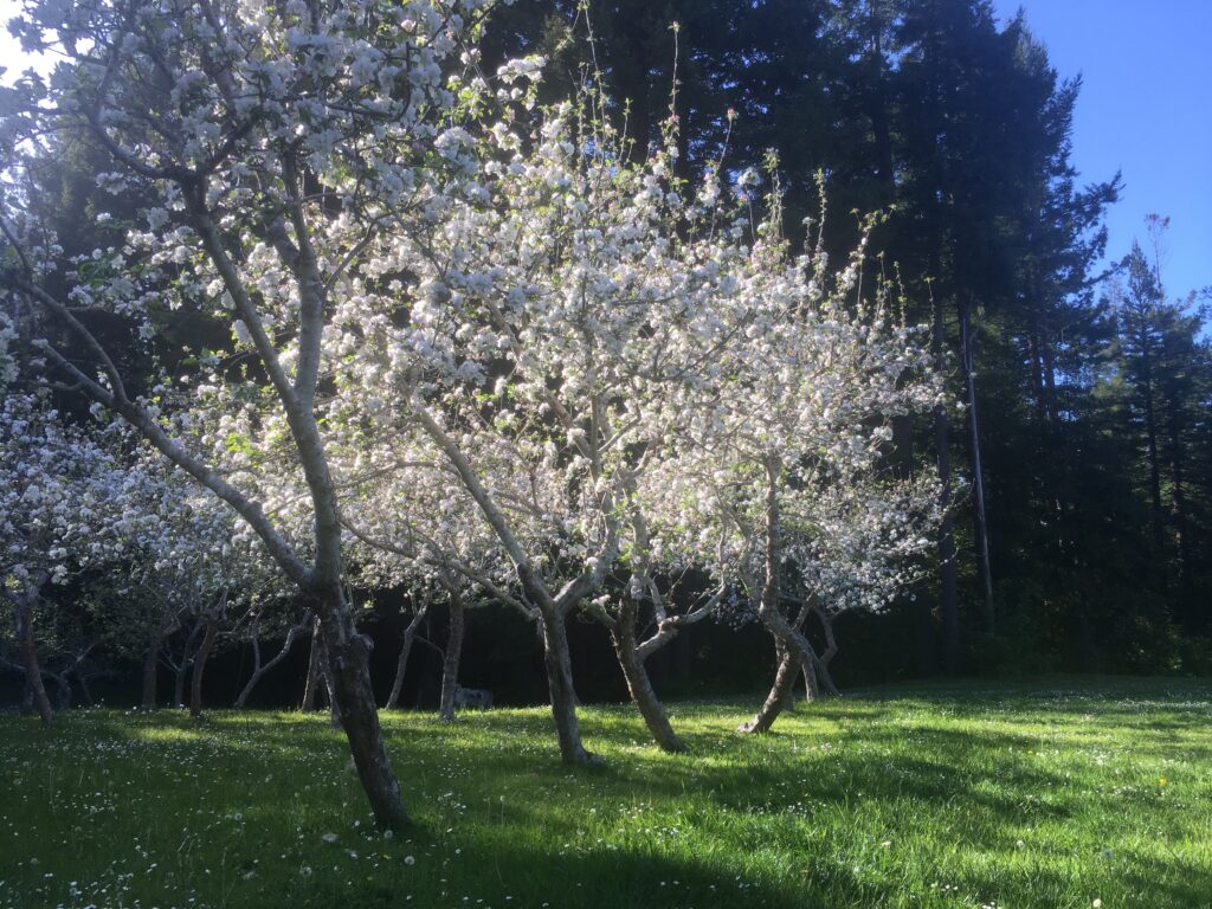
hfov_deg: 61.7
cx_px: 606
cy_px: 454
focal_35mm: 29
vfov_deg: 48.2
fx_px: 1015
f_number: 2.2
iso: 25
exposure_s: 1/466
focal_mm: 4.15
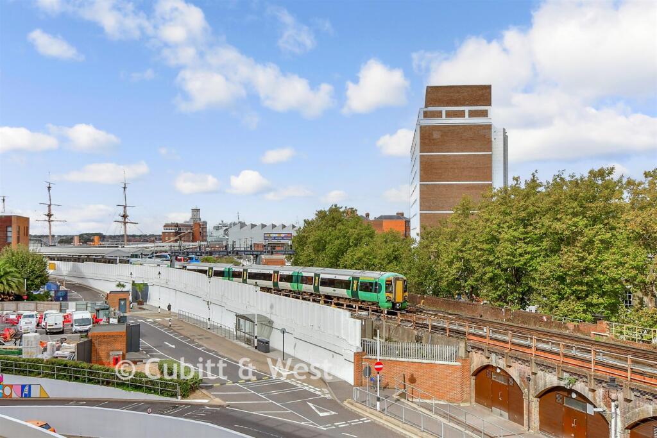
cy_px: 219
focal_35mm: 30
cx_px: 328
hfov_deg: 61.9
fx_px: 548
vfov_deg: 43.6
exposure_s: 1/640
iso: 320
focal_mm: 20
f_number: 8
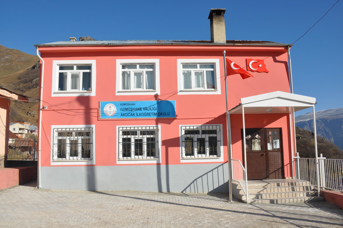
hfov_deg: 62.0
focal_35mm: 30
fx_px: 285
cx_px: 172
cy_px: 114
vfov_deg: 43.5
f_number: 11
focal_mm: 20
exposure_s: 1/500
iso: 320
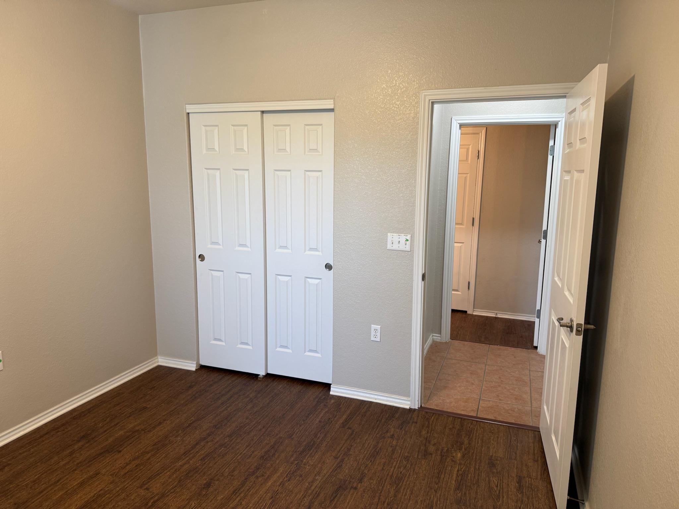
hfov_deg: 71.6
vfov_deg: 56.8
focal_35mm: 24
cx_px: 340
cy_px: 254
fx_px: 471
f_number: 1.78
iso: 160
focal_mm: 6.76
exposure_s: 1/60
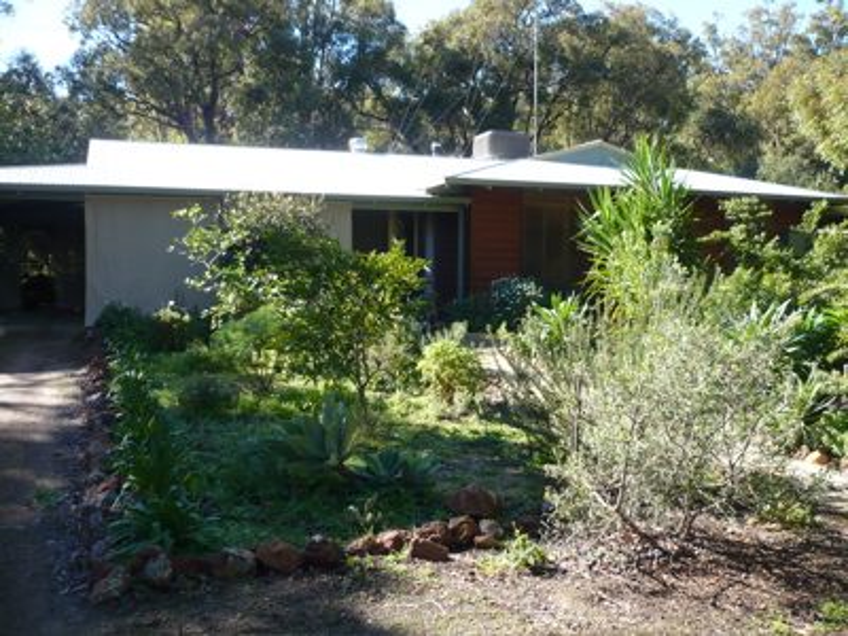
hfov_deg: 52.6
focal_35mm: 35
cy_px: 318
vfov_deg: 40.7
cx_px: 424
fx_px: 857
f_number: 2.8
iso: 100
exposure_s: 1/250
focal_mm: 5.8
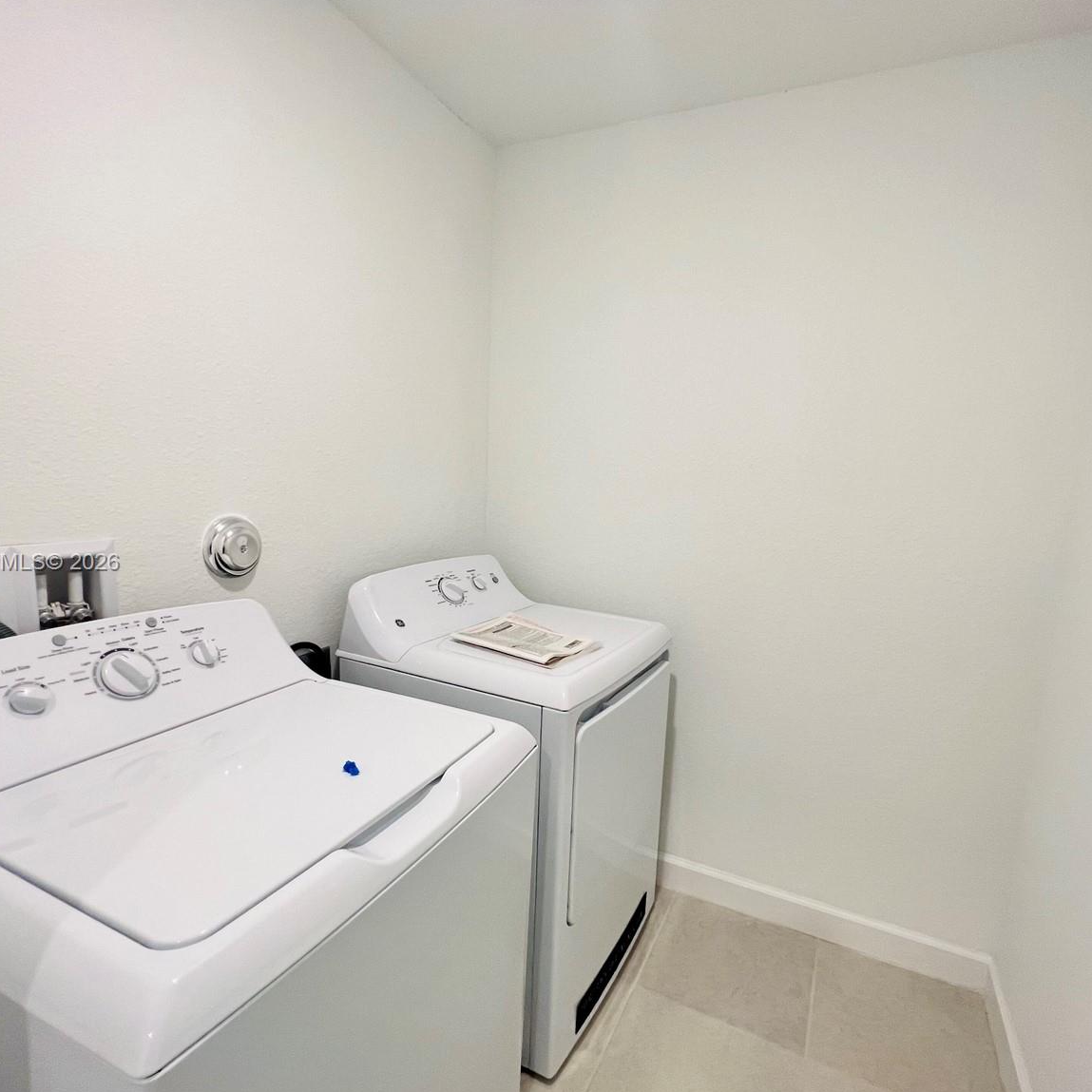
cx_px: 584
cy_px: 564
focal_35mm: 16
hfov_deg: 87.3
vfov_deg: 87.4
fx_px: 571
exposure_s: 1/60
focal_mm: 1.57
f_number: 1.8
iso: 125
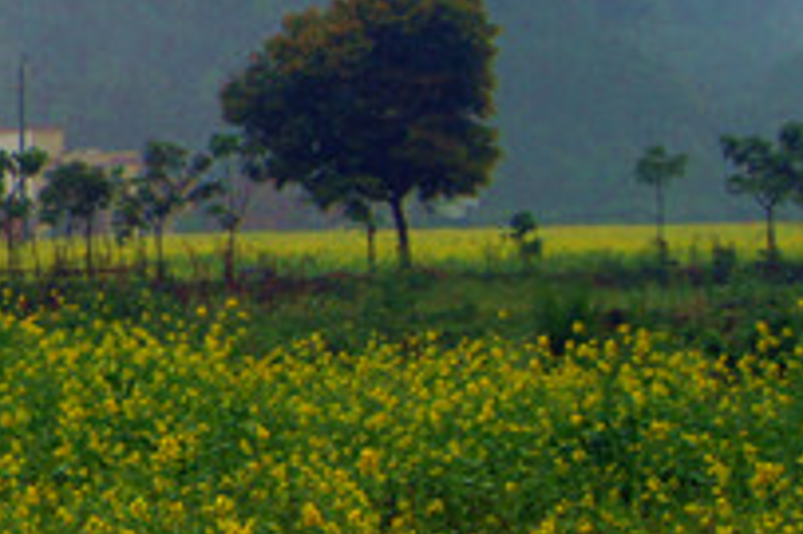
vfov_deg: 7.6
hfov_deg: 10.6
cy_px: -281
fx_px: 3945
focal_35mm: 177
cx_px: -815
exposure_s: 1/200
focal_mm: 24
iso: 100
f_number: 4.5
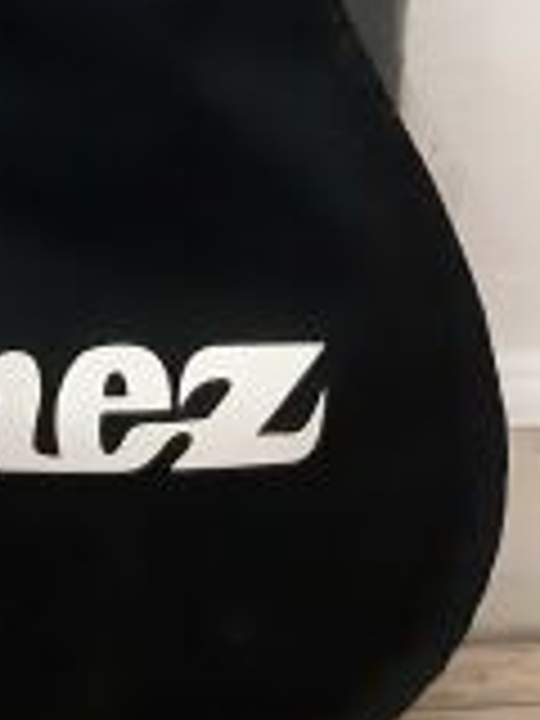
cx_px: -716
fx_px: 2704
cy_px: -806
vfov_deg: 12.8
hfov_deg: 10.1
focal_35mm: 130
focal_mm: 3.93
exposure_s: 1/50
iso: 250
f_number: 1.7
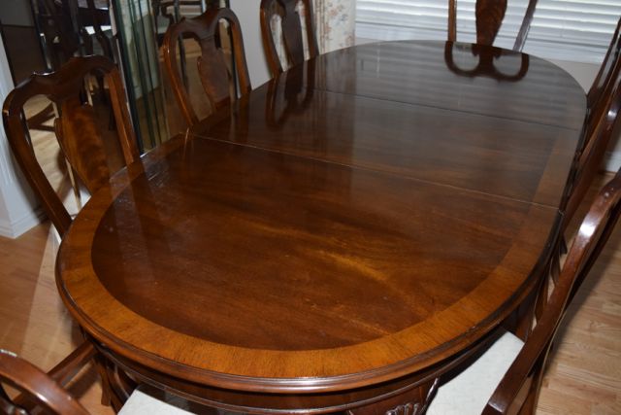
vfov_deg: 35.5
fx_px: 647
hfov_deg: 51.3
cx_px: 310
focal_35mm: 38
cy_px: 208
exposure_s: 1/125
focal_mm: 25
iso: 800
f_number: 4
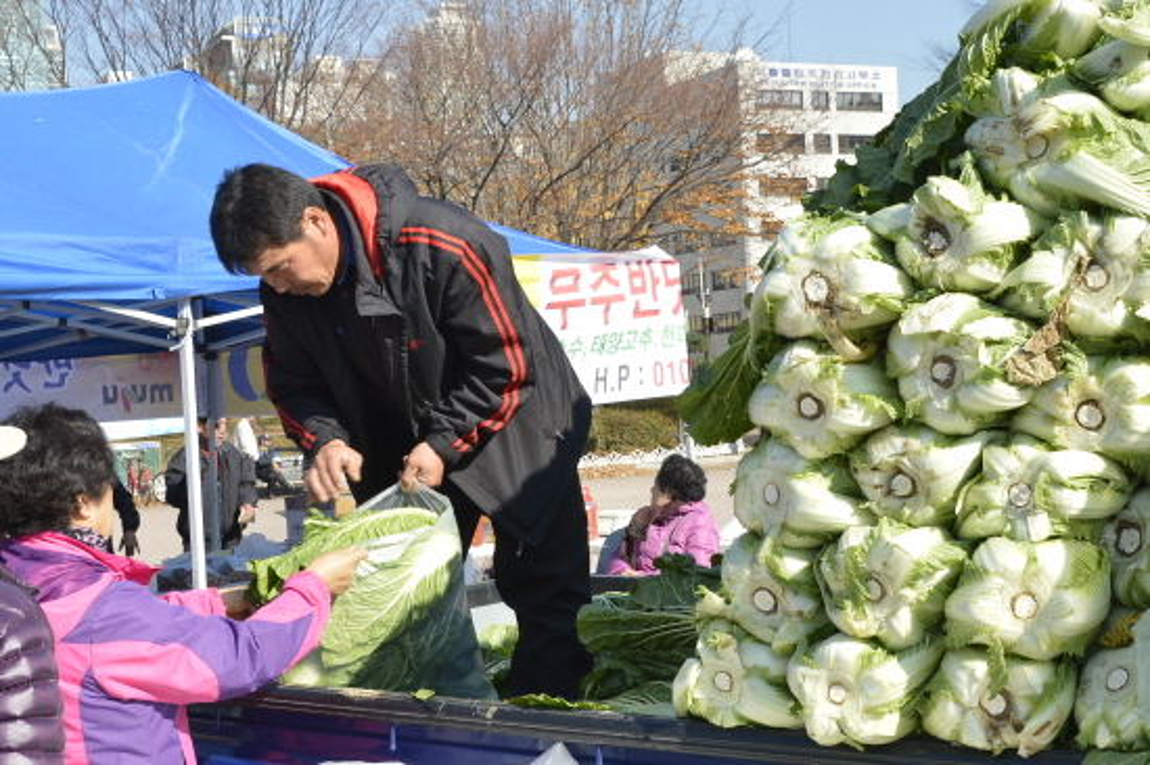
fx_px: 1022
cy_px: 382
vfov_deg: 41.1
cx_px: 575
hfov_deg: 58.7
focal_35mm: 32
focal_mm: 32
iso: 250
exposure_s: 1/200
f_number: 10
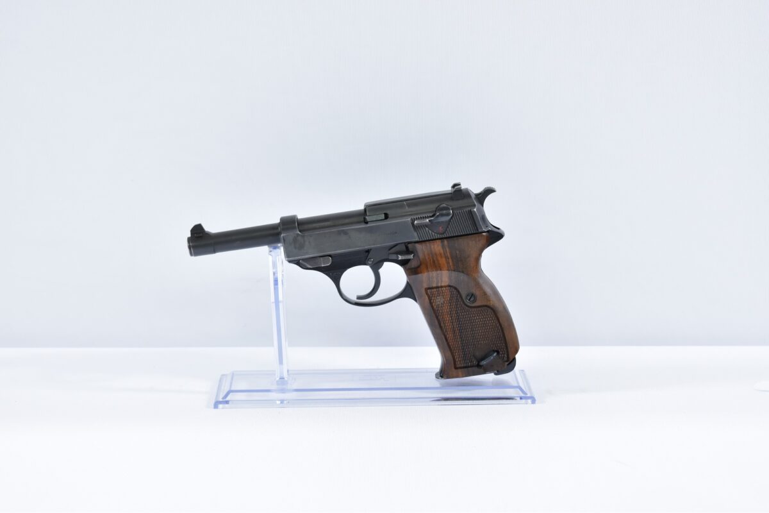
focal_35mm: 75
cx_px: 384
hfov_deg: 27.0
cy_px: 256
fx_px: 1602
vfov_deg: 18.2
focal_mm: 50
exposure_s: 1/20
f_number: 5.6
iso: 640
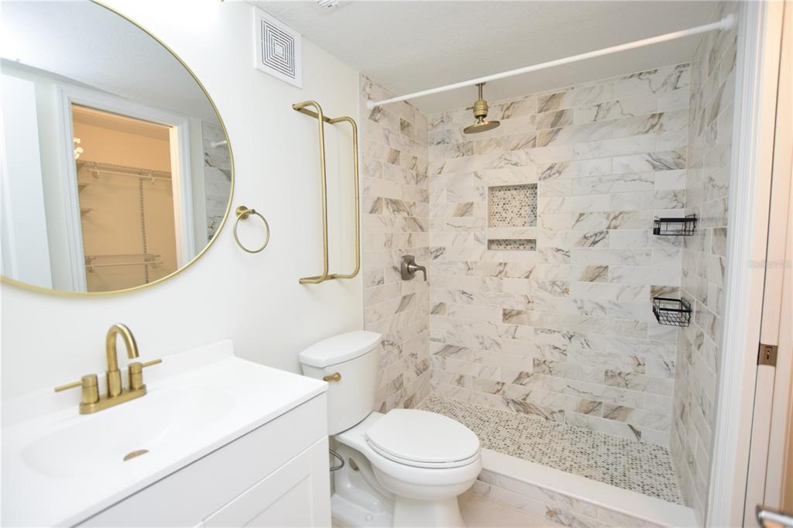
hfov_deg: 100.4
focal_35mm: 15
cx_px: 396
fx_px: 330
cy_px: 264
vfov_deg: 77.3
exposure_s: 1/60
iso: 280
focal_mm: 10
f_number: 4
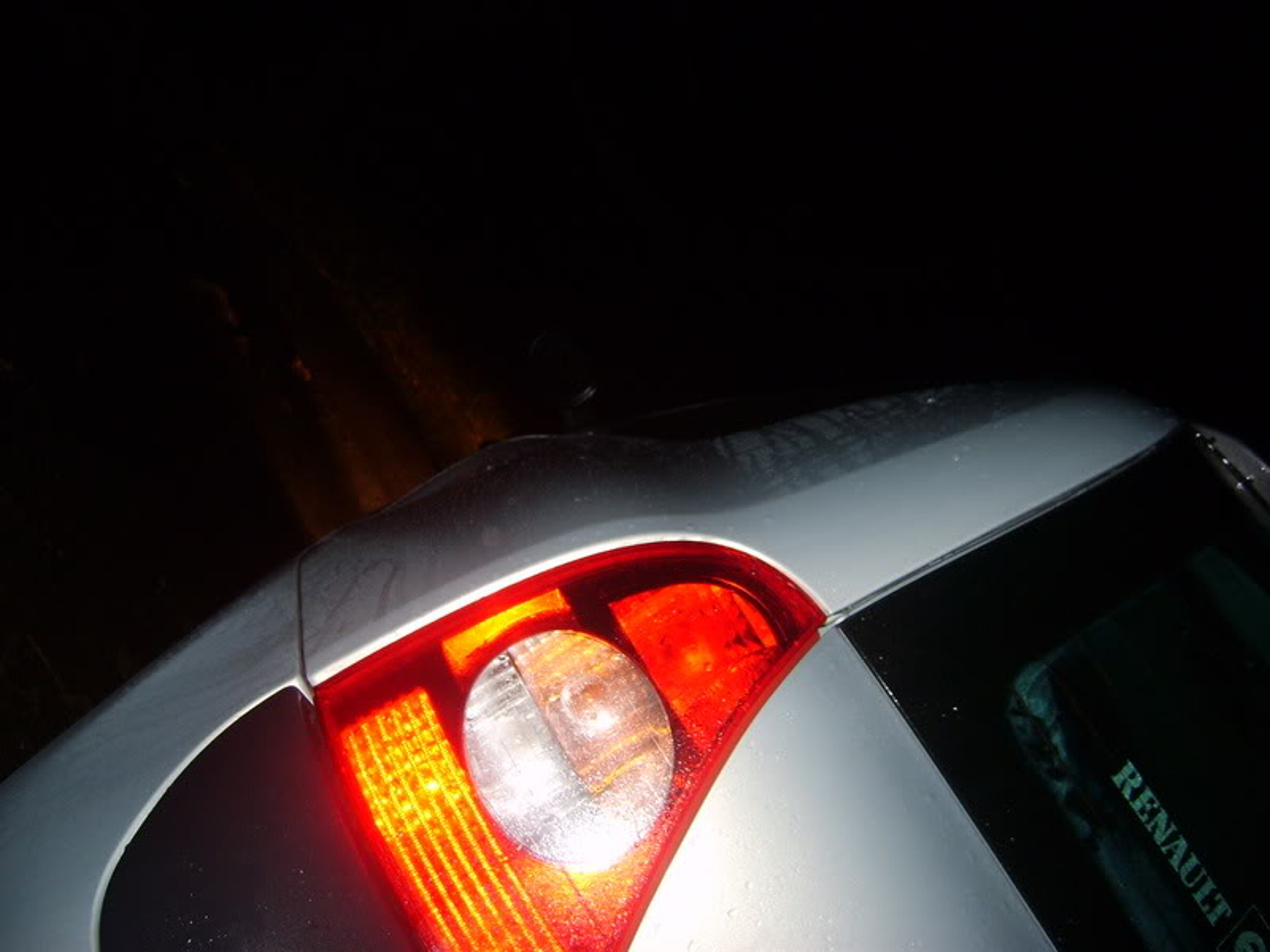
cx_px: 635
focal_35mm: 35
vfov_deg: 40.7
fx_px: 1284
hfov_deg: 52.6
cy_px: 476
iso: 100
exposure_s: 1/45
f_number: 2.8
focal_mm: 5.8
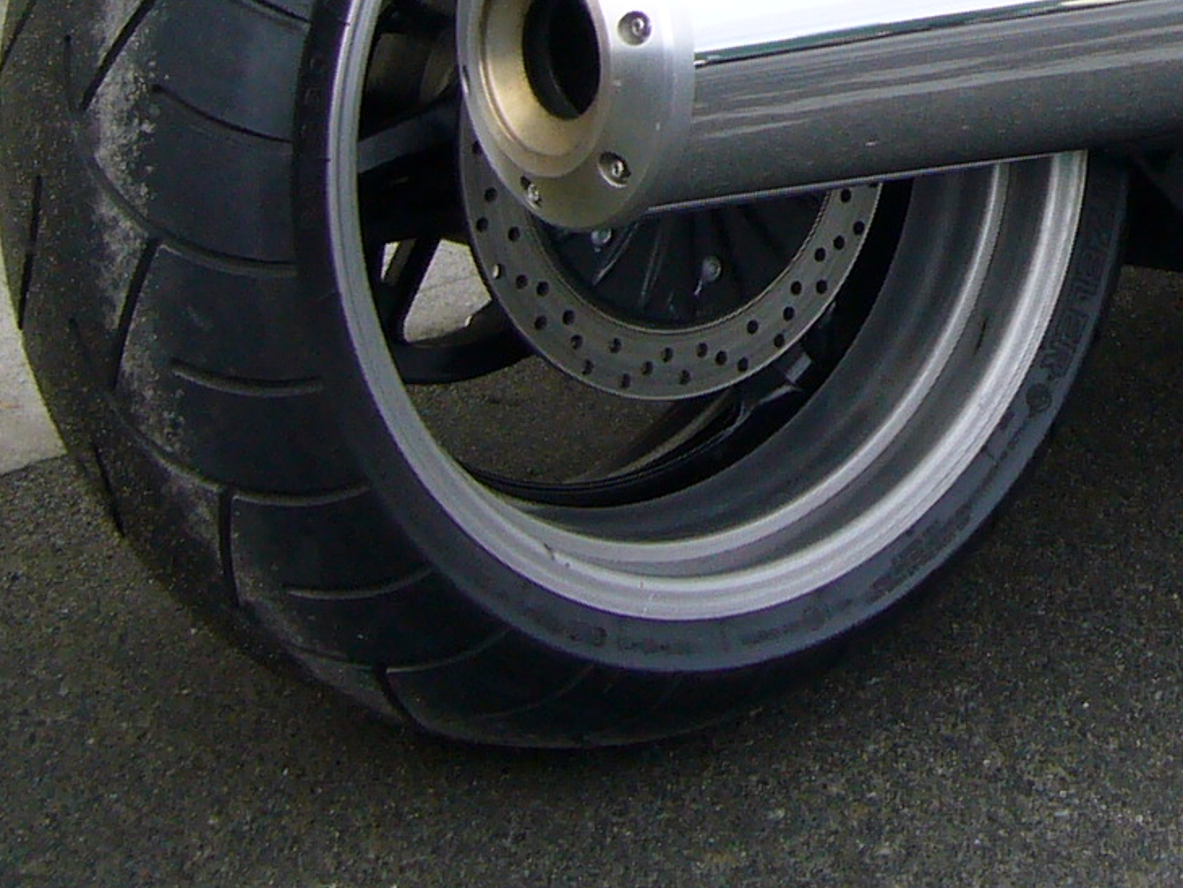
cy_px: -423
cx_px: 1329
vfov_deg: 10.6
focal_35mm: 135
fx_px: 4615
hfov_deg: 14.3
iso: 80
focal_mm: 5.8
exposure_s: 1/400
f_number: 2.8
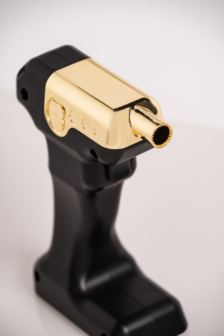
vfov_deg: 10.3
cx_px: 112
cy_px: 168
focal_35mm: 200
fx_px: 1866
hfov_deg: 6.9
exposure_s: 1/125
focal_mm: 200
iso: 100
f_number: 8
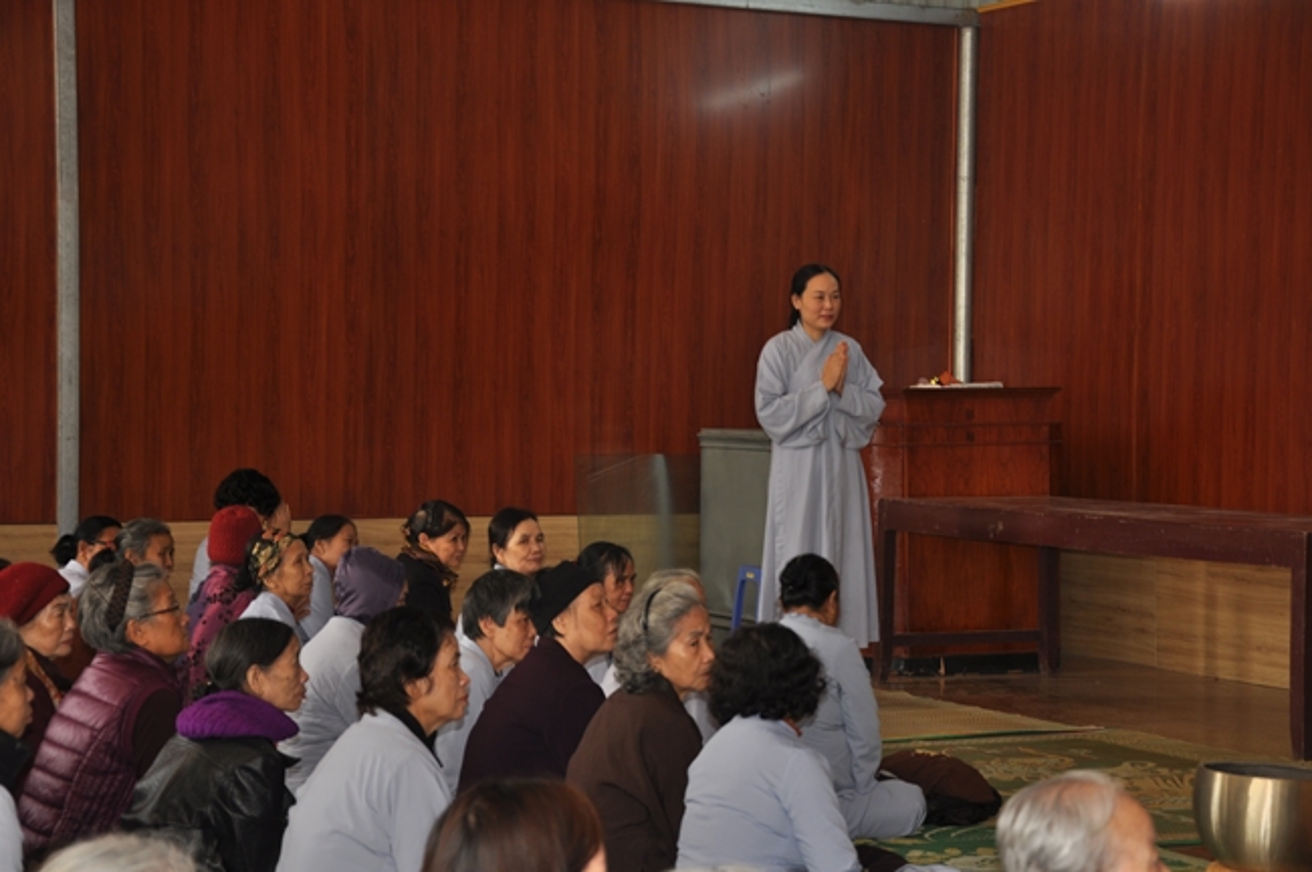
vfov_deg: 17.5
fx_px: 2840
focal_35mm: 78
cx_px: 656
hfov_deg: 26.0
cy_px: 436
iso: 200
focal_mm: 52
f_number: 5
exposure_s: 1/60
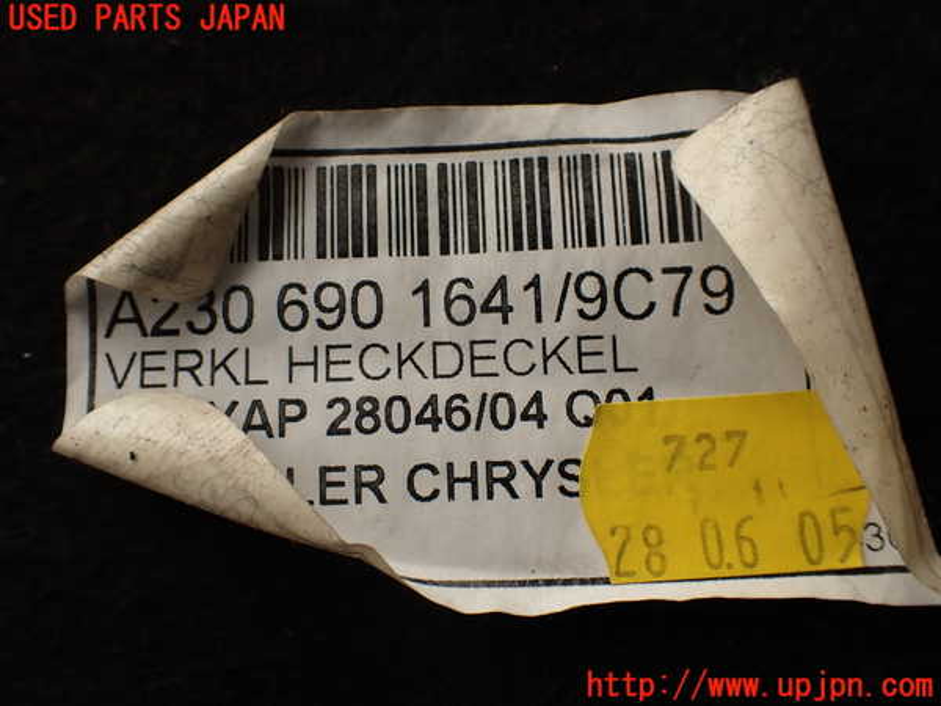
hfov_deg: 60.0
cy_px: 353
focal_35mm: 30
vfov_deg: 46.8
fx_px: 816
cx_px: 470
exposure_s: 1/200
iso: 100
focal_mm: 5.4
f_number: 3.2
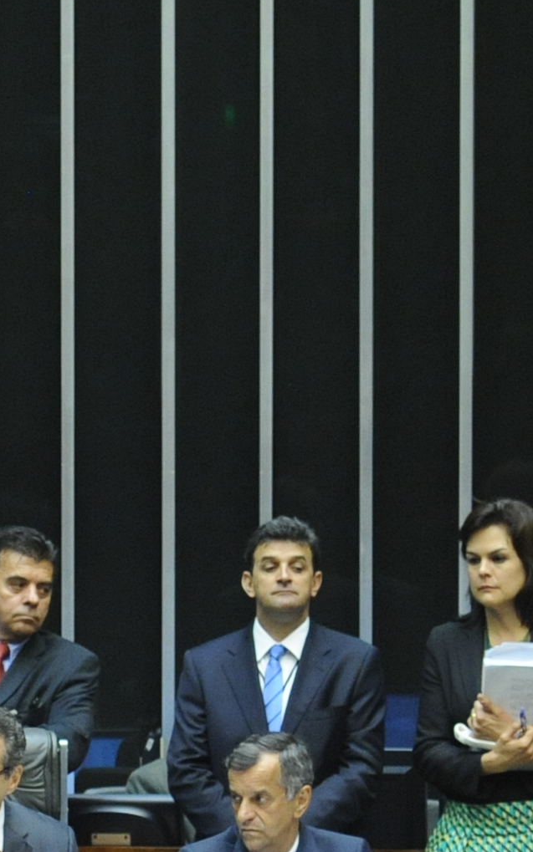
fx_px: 8505
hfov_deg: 3.6
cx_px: -15
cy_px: 869
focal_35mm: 366
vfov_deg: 5.7
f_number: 2.8
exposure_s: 1/80
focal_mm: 86
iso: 2000
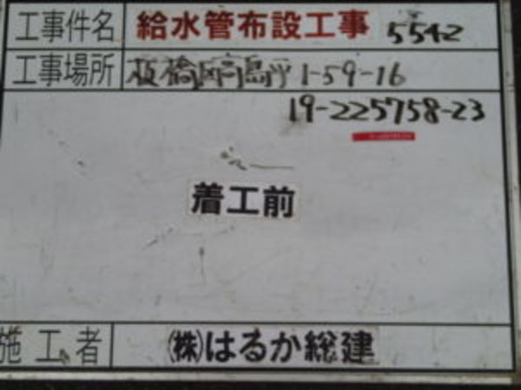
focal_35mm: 61
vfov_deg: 24.0
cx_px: 260
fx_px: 918
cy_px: 195
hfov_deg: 31.7
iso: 100
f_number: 5
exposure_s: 1/250
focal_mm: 11.01
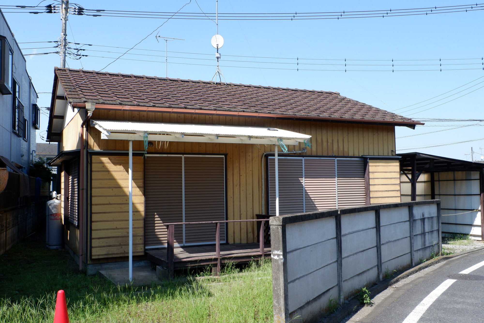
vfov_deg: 40.0
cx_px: 242
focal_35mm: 33
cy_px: 162
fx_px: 444
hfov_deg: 57.2
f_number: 13
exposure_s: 1/85
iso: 200
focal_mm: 22.2
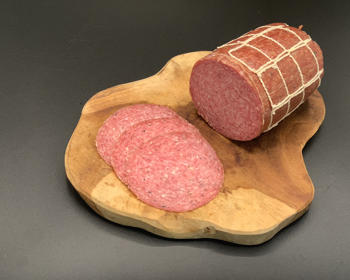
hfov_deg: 31.9
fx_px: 611
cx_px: 199
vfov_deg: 25.8
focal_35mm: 59
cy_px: 128
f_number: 2.4
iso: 125
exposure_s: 1/74
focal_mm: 6
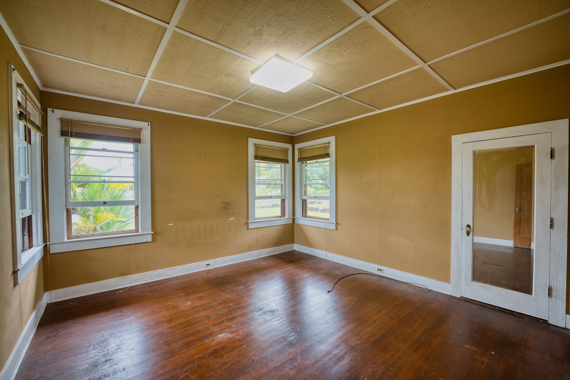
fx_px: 231
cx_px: 285
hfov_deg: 101.9
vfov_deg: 78.9
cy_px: 190
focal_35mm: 15
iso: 50
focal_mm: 14.6
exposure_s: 1/13
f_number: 4
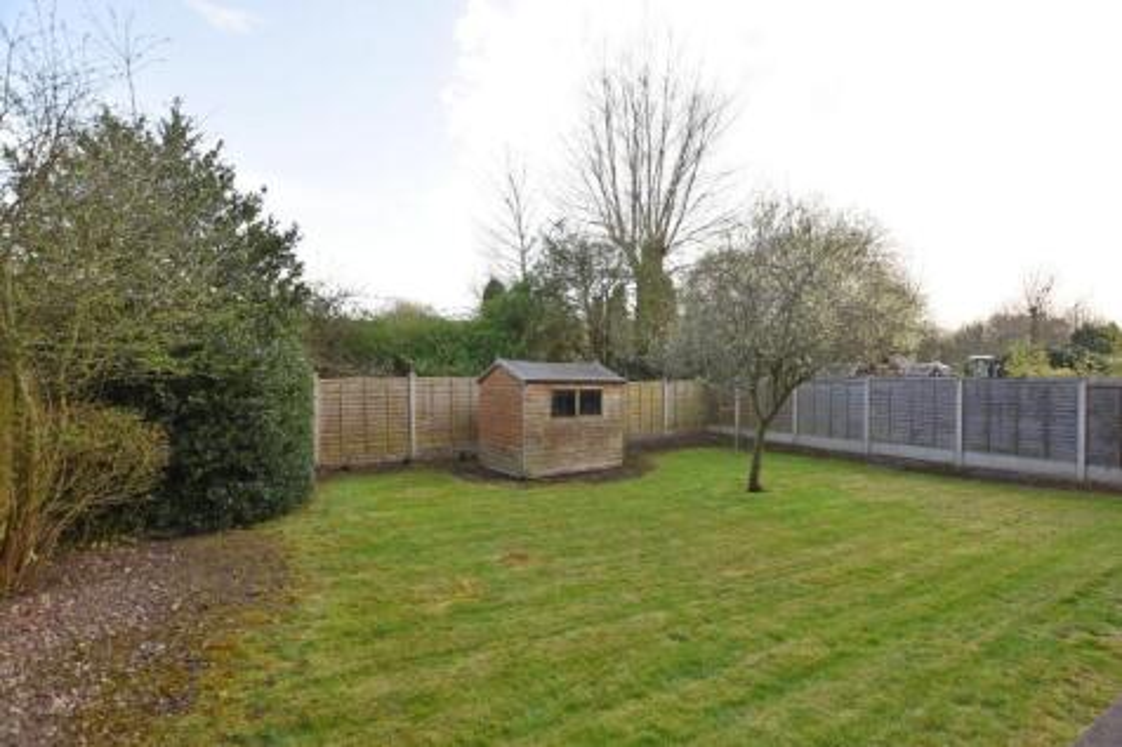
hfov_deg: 100.4
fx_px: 467
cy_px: 374
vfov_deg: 77.3
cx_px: 561
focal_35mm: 15
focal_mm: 10
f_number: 5
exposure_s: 1/200
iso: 110
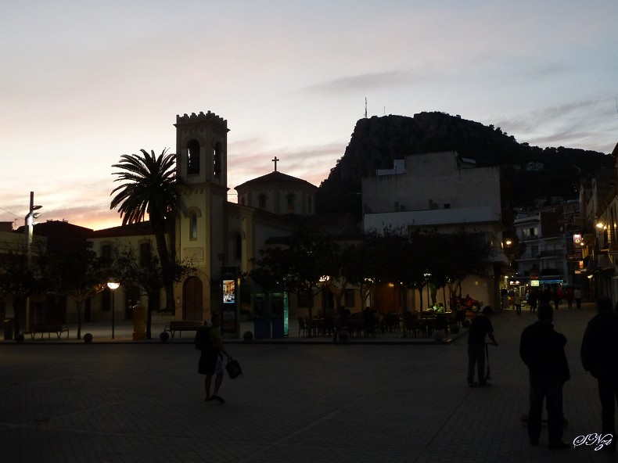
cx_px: 309
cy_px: 232
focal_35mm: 35
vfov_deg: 40.7
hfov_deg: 52.6
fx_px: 625
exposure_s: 1/30
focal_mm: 5.7
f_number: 3.5
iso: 250
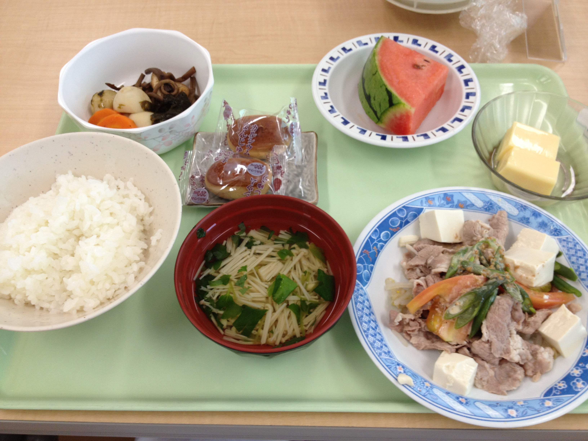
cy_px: 220
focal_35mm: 35
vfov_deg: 40.7
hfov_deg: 52.6
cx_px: 294
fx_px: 595
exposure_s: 1/60
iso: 80
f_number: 2.4
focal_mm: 4.28
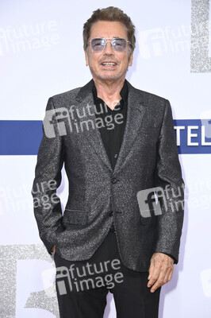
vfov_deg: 22.6
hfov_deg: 15.2
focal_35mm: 90
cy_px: 159
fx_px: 793
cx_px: 106
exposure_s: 1/200
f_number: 5.6
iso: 800
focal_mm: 90
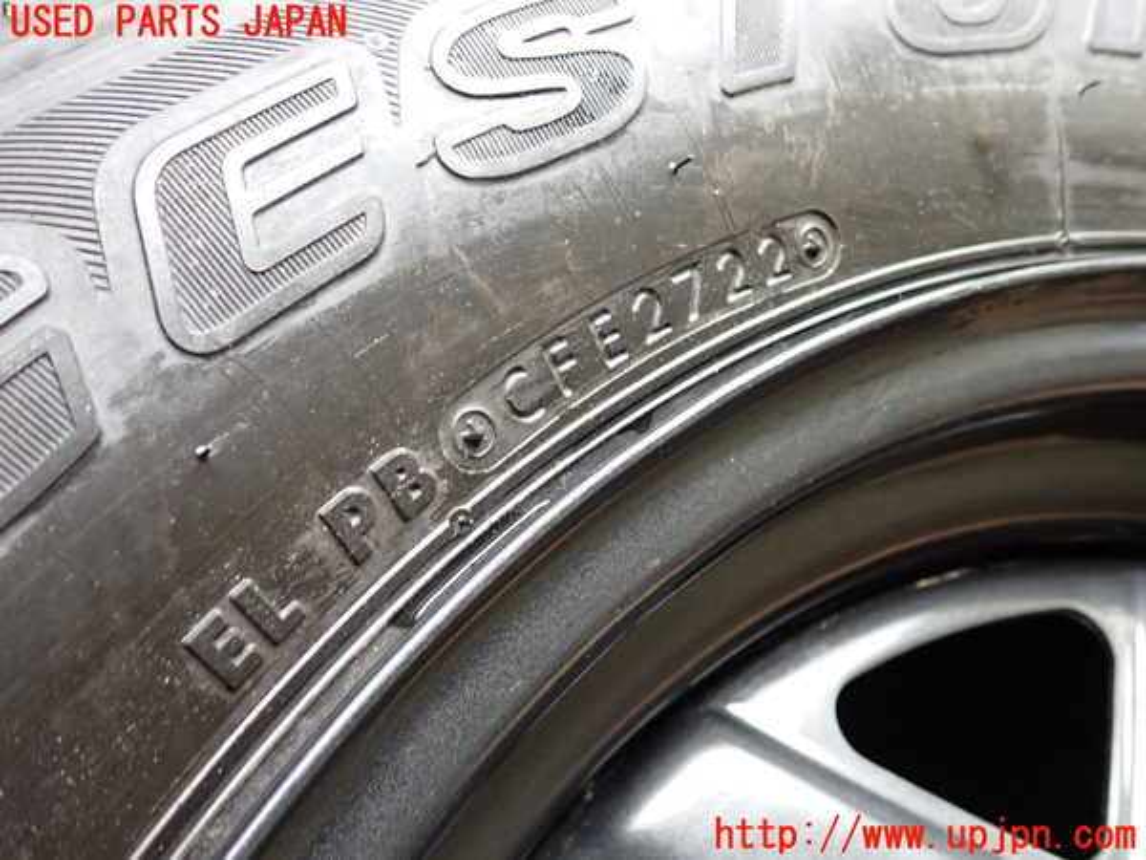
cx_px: 573
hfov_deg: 60.0
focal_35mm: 30
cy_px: 430
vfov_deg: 46.8
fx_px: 993
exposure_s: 1/30
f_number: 2.3
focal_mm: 5.4
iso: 250
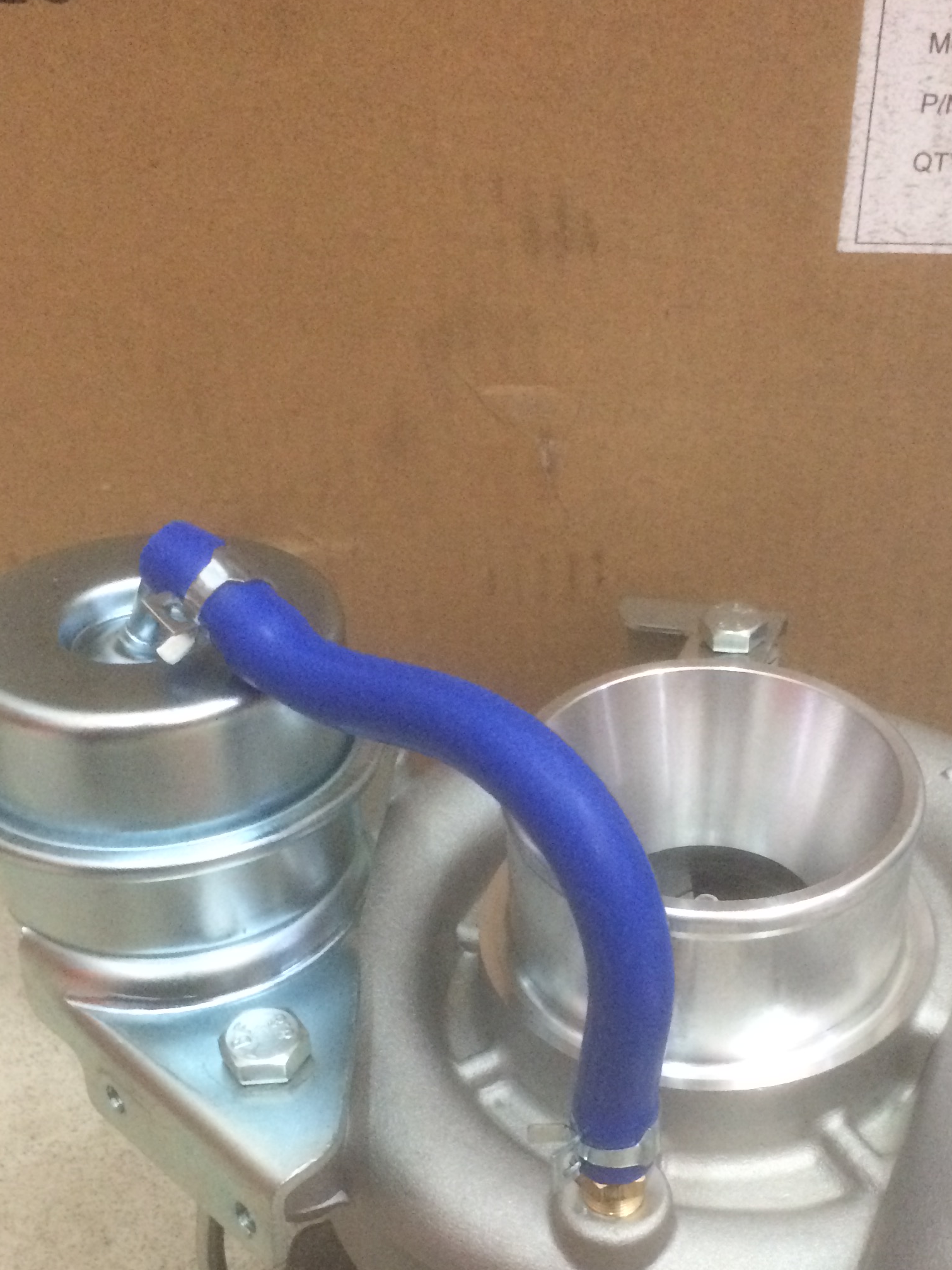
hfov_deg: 30.8
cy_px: 912
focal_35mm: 47
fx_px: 1724
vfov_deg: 39.6
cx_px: 583
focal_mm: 4.15
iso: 320
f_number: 2.2
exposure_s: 1/25
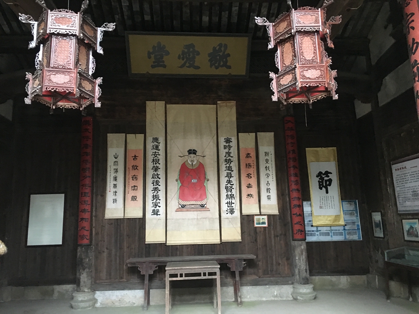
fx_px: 351
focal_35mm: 29
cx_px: 210
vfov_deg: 48.2
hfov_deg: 61.7
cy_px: 157
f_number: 2.2
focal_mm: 4.15
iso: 250
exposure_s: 1/17
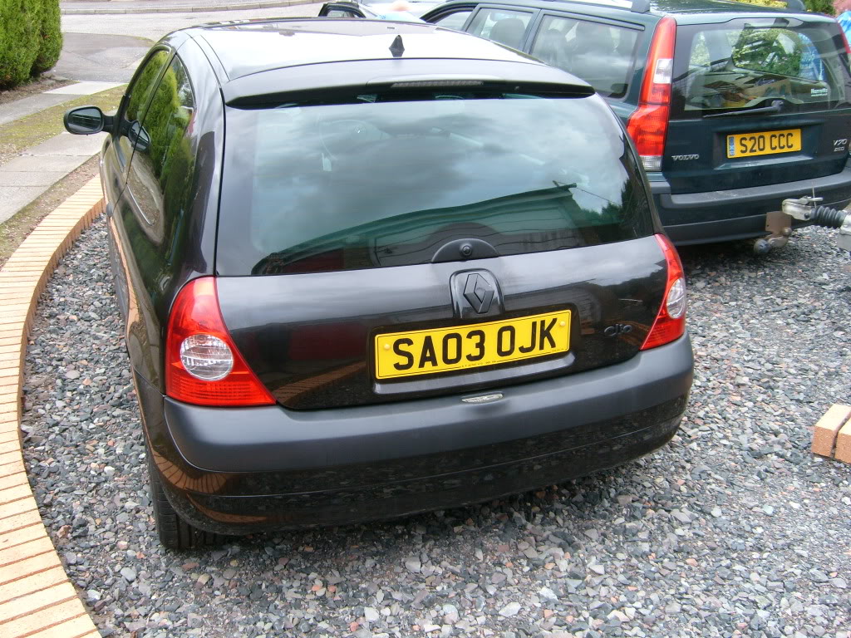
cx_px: 426
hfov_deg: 52.6
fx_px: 860
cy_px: 319
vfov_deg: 40.7
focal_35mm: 35
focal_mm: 5.8
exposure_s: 1/90
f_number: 2.8
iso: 80
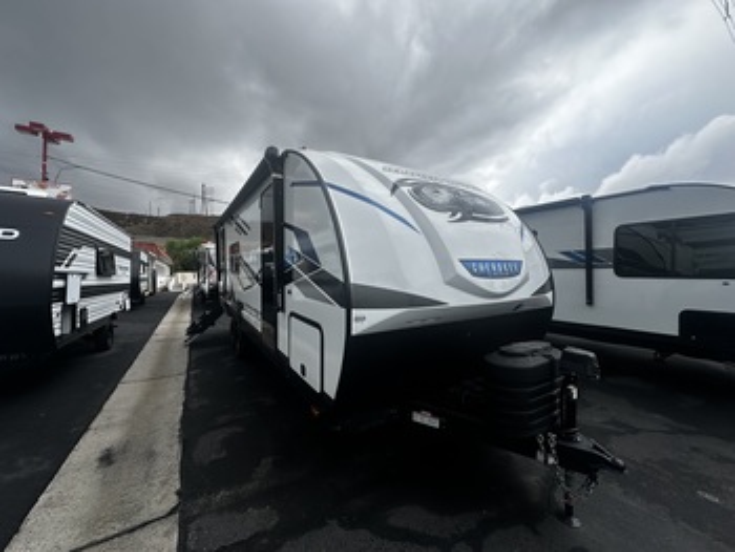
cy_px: 276
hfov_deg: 102.0
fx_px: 297
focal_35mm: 14
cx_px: 368
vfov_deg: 85.7
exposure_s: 1/801
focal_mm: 2.22
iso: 40
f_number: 2.2
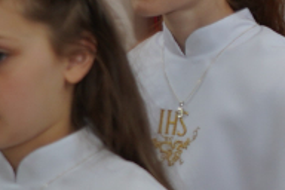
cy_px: 60
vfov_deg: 4.8
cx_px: 534
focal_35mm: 284
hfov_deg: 7.0
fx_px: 2248
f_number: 4
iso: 200
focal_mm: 42
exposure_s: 1/100
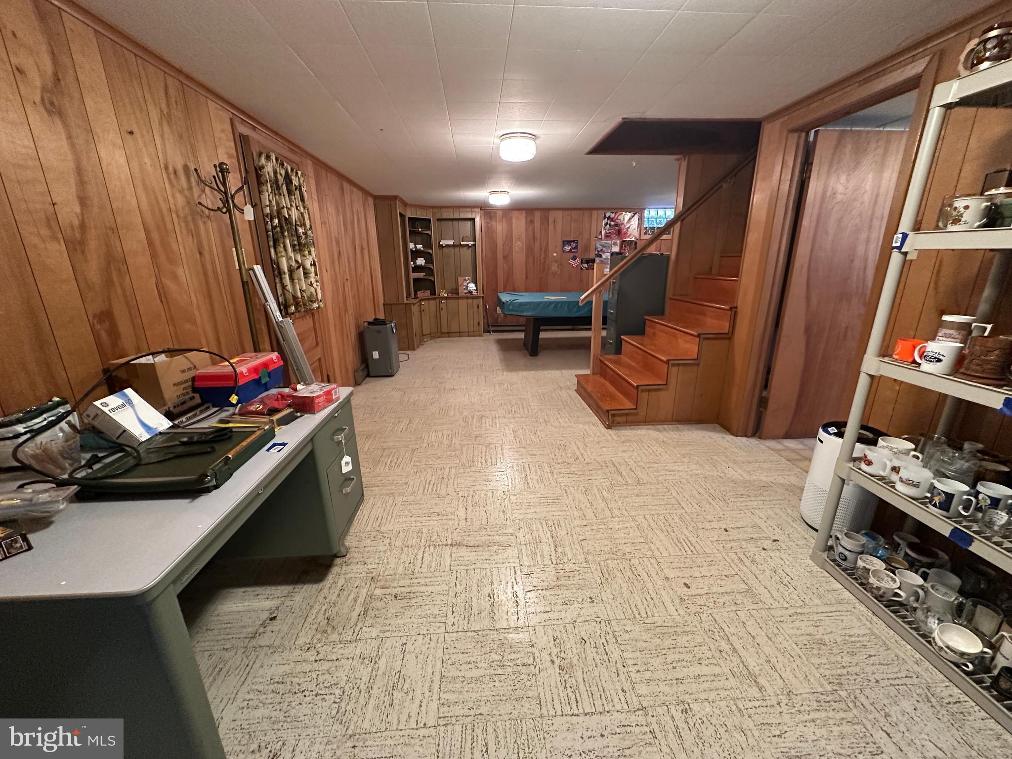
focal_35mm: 14
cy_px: 380
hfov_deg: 102.1
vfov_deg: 85.7
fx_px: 409
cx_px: 506
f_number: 2.2
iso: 500
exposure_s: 1/60
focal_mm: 2.22
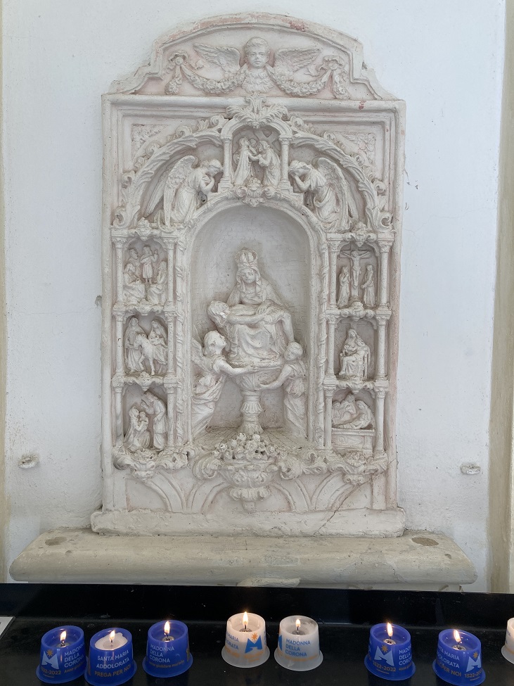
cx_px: 257
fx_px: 554
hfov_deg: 49.7
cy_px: 343
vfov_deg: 63.5
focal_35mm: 28
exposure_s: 1/121
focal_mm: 3.99
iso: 40
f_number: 1.8
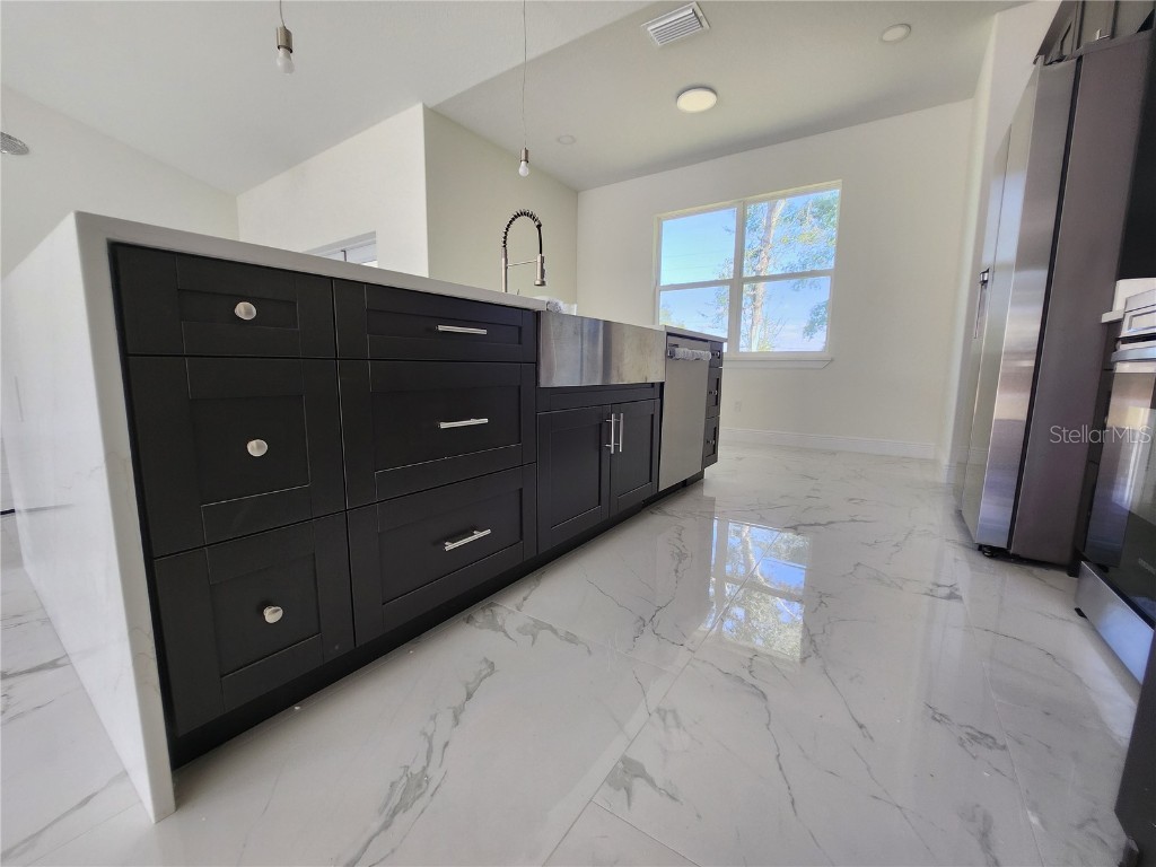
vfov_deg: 89.9
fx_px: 434
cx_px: 578
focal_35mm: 13
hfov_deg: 106.2
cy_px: 434
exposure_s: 1/60
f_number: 2.2
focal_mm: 1.7
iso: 64
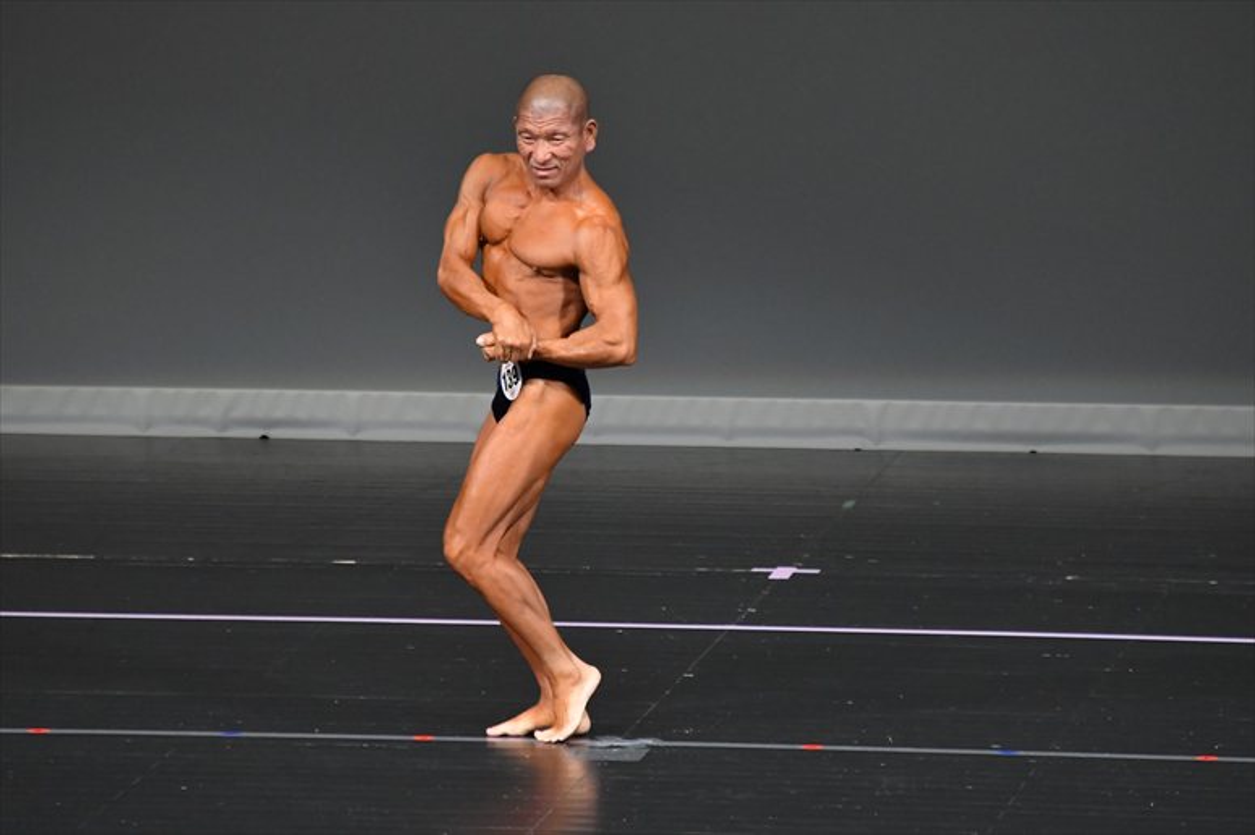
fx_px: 13067
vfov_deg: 3.7
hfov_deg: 5.5
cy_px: 418
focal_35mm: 375
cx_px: 628
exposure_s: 1/400
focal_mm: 250
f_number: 5.6
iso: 4000
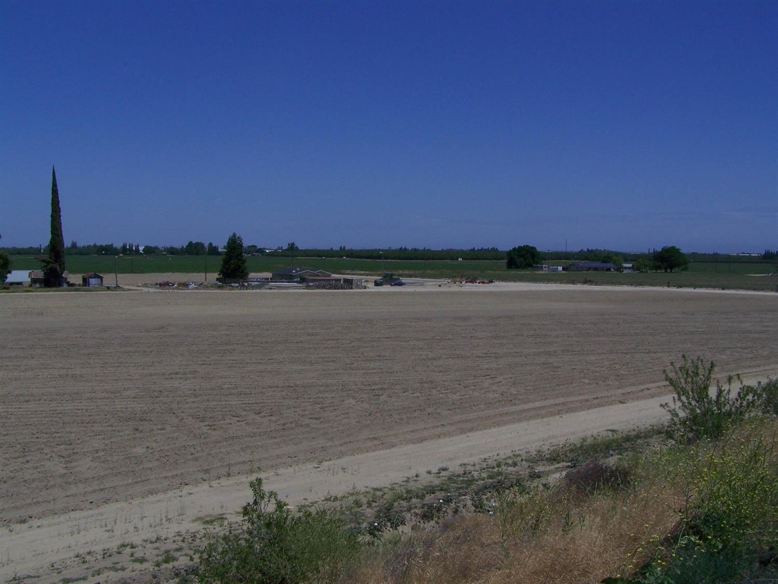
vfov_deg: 37.7
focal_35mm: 38
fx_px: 854
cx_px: 389
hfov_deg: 49.0
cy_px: 292
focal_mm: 6.3
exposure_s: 1/800
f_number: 5.6
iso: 64
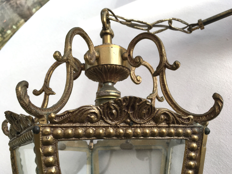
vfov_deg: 48.2
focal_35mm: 29
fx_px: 194
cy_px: 87
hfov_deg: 61.7
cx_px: 116
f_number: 2.2
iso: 25
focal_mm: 4.15
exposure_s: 1/439
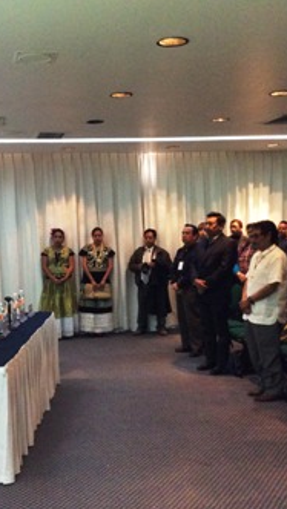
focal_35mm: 47
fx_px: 635
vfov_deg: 43.7
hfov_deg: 25.2
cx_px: 77
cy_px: 255
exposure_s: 1/15
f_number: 2.4
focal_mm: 3.3
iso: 250
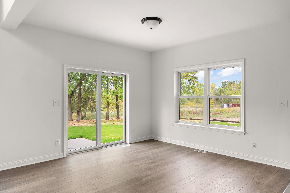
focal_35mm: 23
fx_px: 185
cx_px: 145
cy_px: 96
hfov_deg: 76.1
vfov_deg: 55.1
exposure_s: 1/5
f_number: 10
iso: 250
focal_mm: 23
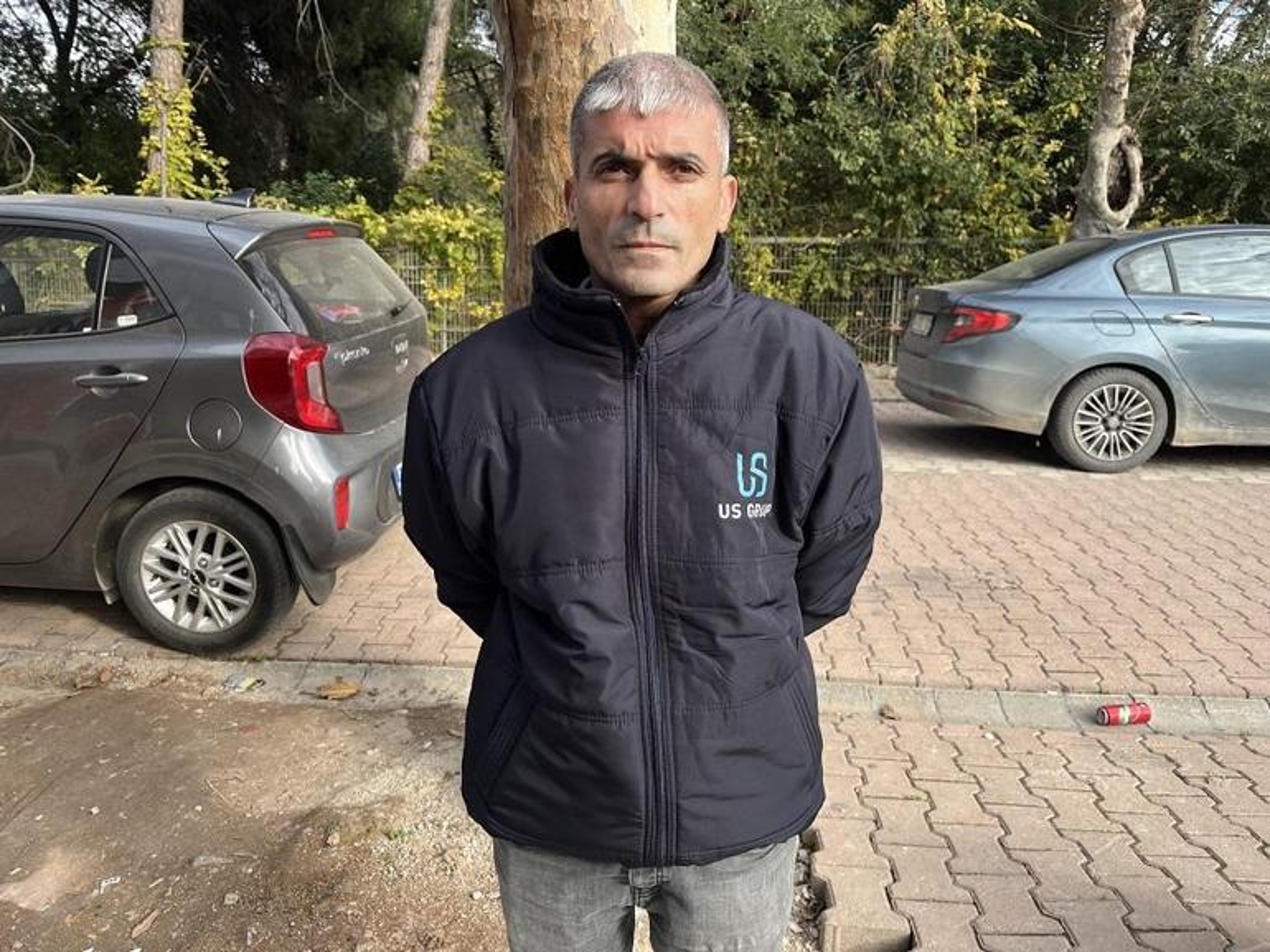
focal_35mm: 26
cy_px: 476
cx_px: 635
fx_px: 954
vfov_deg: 53.0
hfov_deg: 67.3
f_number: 1.6
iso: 50
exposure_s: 1/766
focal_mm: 5.1
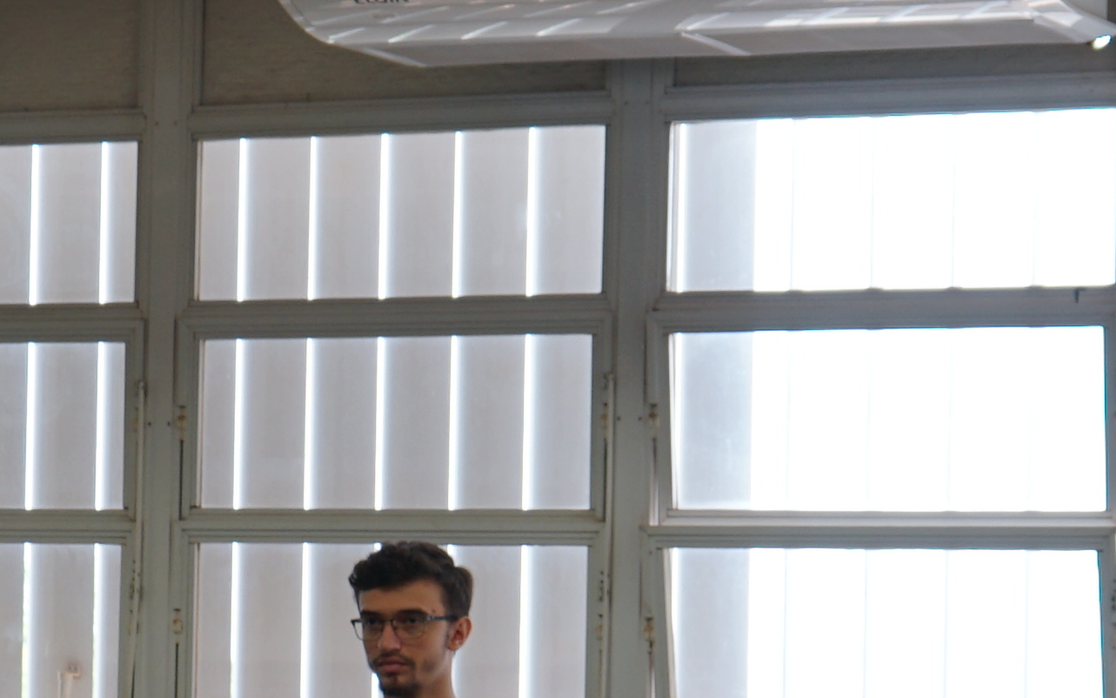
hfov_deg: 12.9
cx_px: 199
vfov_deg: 8.1
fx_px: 4927
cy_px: 633
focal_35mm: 162
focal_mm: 34
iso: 160
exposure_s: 1/60
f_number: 4
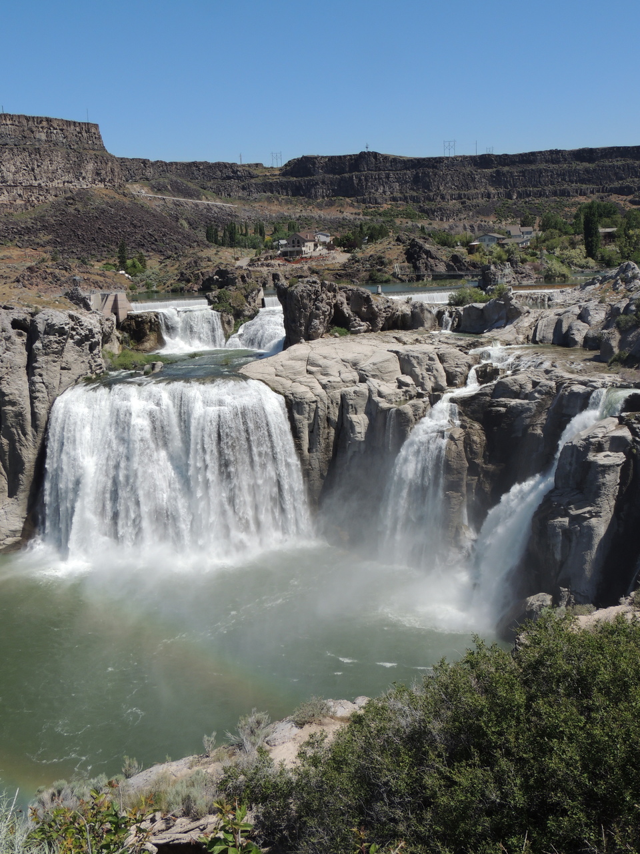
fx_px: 863
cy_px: 427
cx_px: 320
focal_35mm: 35
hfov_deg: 40.7
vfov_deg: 52.6
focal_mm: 6.2
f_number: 3.6
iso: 100
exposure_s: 1/1250
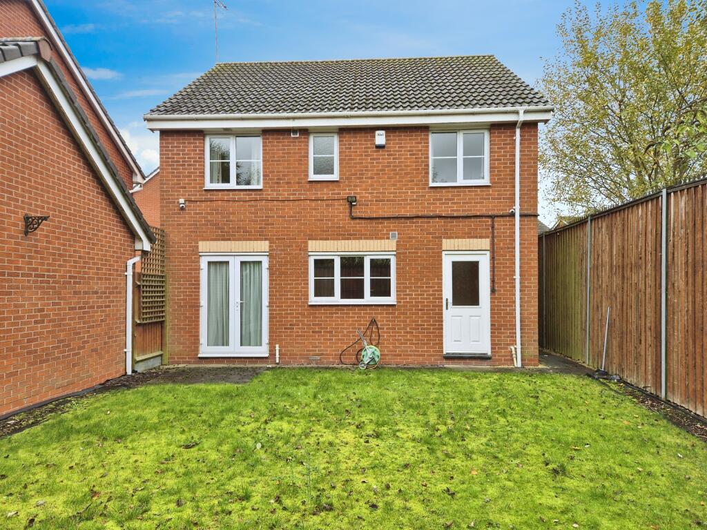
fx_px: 470
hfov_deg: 73.9
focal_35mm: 23
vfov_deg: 58.9
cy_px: 265
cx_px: 354
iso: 25
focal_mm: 5.4
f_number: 1.8
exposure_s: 1/319
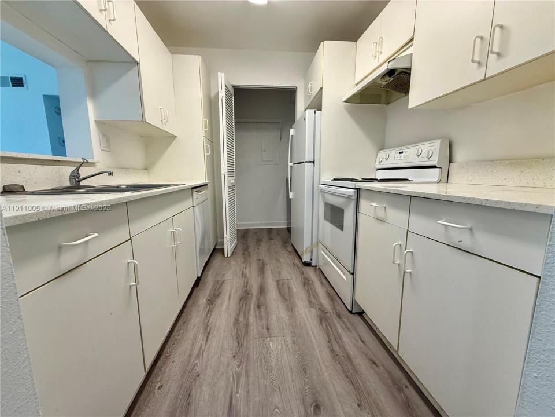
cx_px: 278
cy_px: 208
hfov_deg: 102.1
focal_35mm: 14
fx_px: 224
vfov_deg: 85.7
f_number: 2.2
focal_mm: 2.22
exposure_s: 1/120
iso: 200
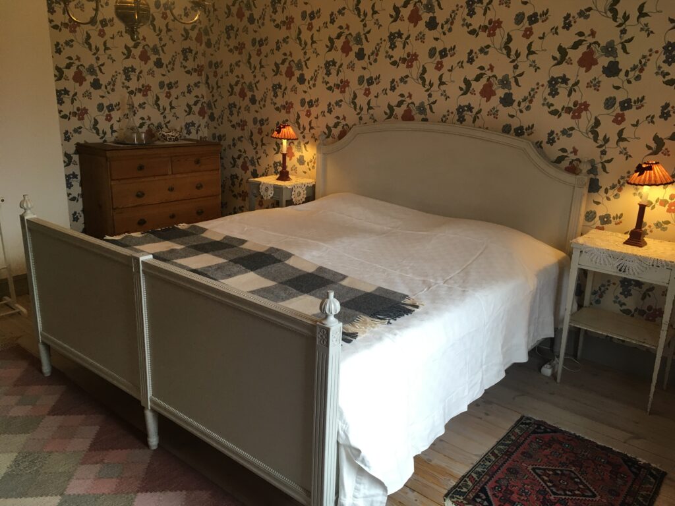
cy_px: 253
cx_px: 338
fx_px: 565
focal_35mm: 29
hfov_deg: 61.7
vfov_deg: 48.2
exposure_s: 1/33
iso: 50
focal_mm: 4.15
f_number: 2.2
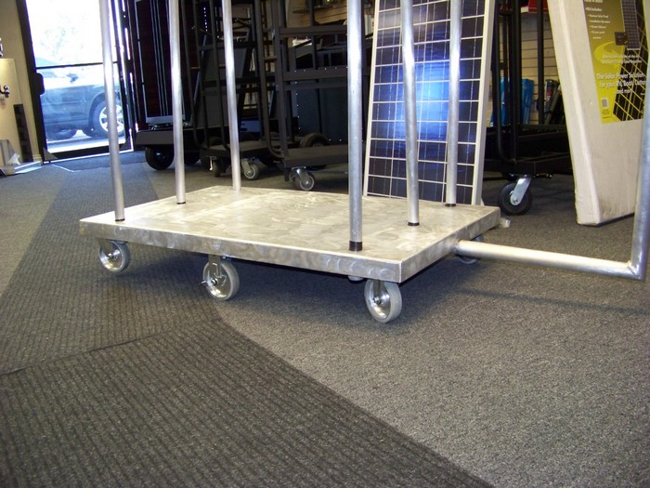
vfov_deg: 39.7
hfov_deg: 51.4
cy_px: 244
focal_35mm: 36
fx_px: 676
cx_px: 325
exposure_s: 1/30
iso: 200
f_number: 2.8
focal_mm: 5.85
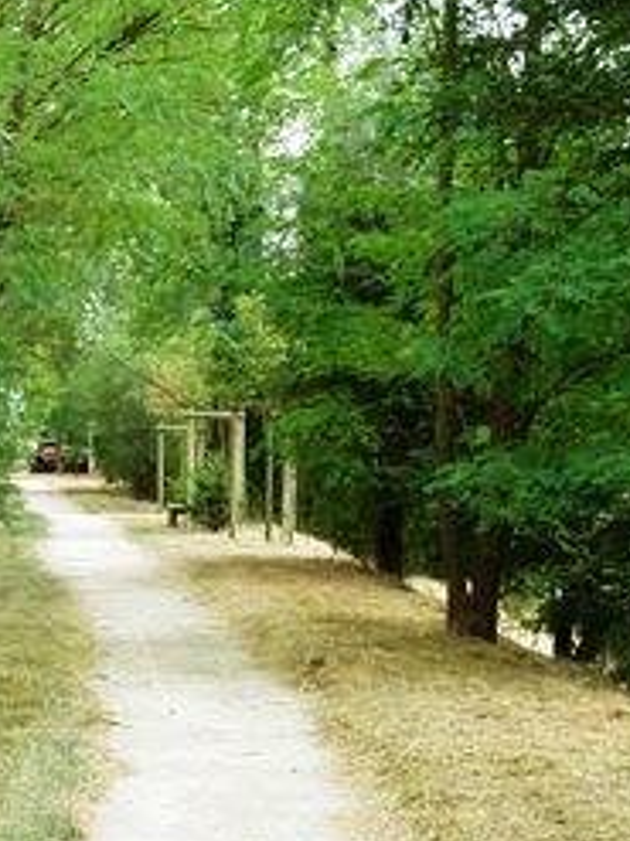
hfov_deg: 12.0
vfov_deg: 16.0
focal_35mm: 123
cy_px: 283
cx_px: 119
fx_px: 2987
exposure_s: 1/125
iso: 80
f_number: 3.1
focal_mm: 6.8
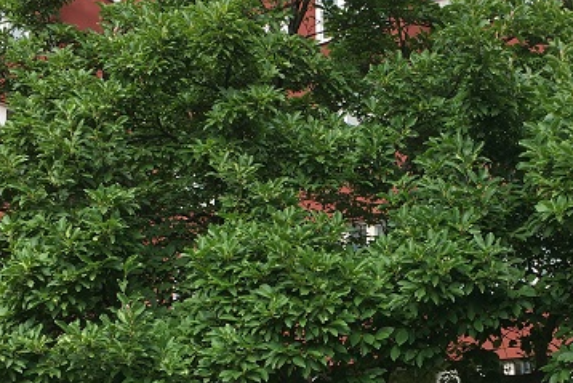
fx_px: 1083
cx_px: 390
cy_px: 318
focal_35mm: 68
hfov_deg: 29.4
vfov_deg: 19.8
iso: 25
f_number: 2.2
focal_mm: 4.15
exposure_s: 1/388
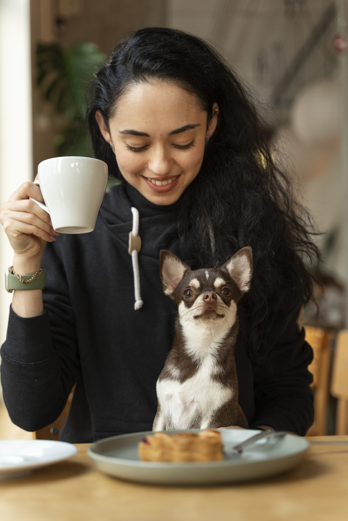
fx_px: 855
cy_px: 260
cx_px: 174
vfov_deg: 33.9
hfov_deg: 23.0
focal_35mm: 59
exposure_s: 1/250
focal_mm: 59
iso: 800
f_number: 2.8
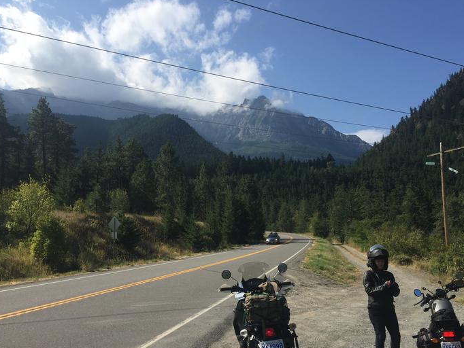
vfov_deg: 41.7
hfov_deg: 53.9
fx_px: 456
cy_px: 197
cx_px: 233
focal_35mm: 34
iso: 32
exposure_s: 1/2198
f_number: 2.2
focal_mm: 4.15
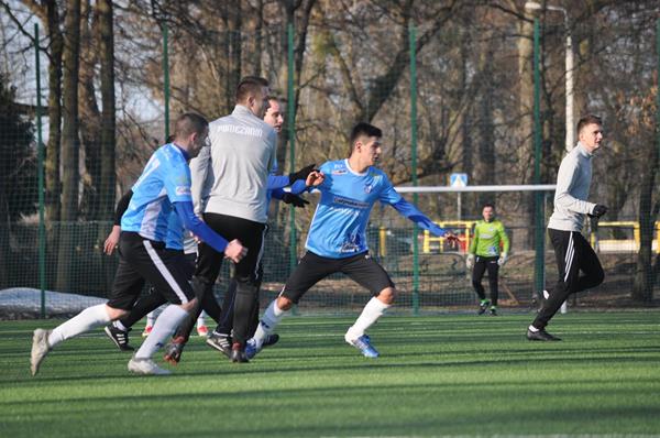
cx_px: 330
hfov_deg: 7.2
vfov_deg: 4.8
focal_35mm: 285
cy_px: 219
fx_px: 5217
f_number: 5.6
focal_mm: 190
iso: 560
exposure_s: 1/1000
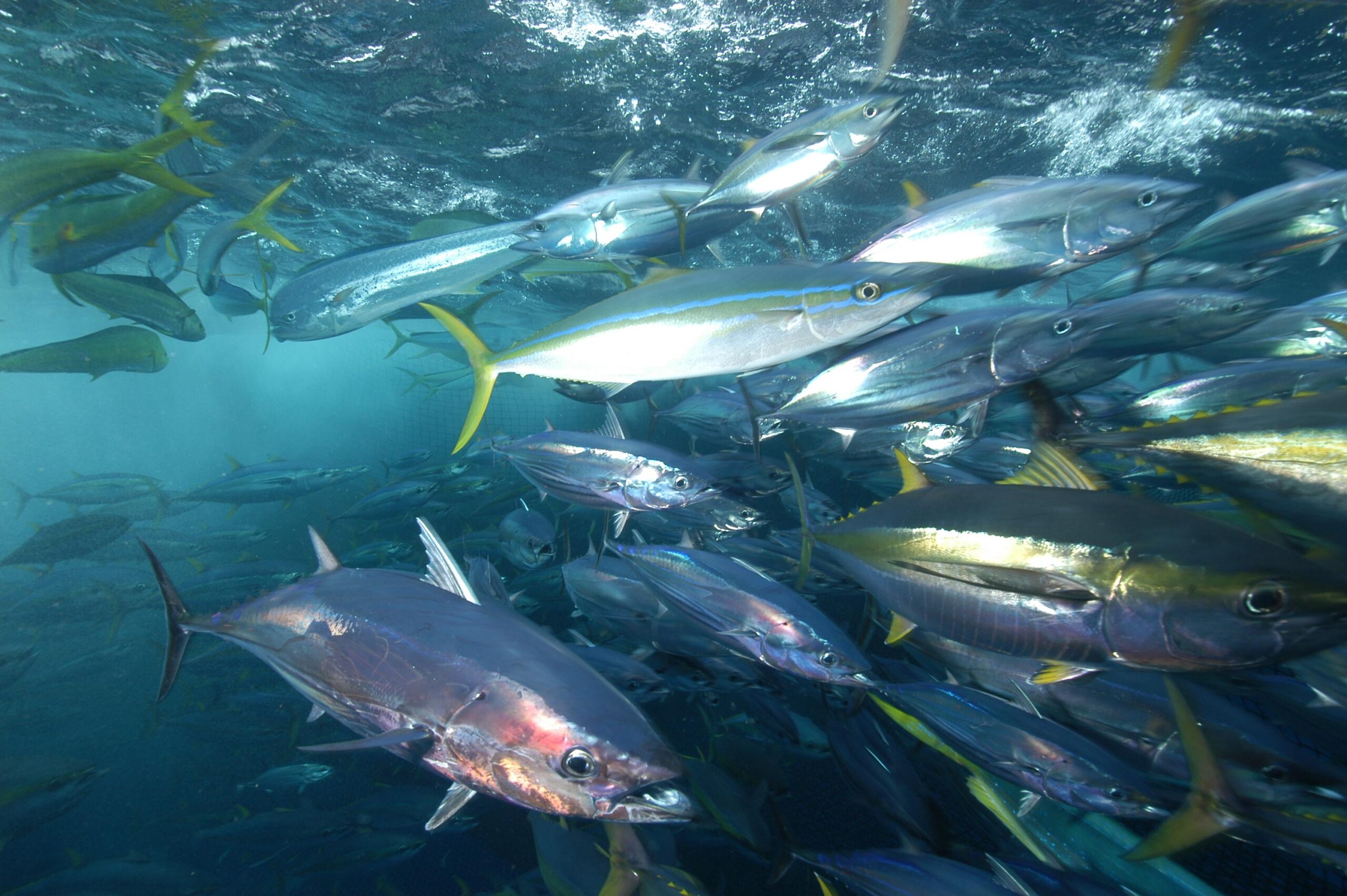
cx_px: 674
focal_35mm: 18
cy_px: 448
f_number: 10
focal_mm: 12
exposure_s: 1/100
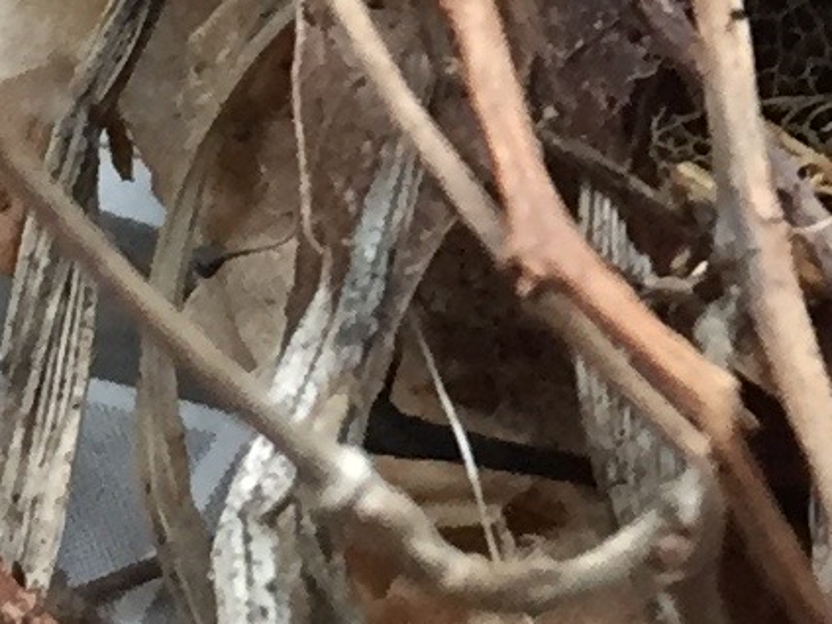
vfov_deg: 6.6
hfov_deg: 8.2
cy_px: -387
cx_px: 1929
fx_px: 5360
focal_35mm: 223
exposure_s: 1/30
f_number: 2.2
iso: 50
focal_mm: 4.15
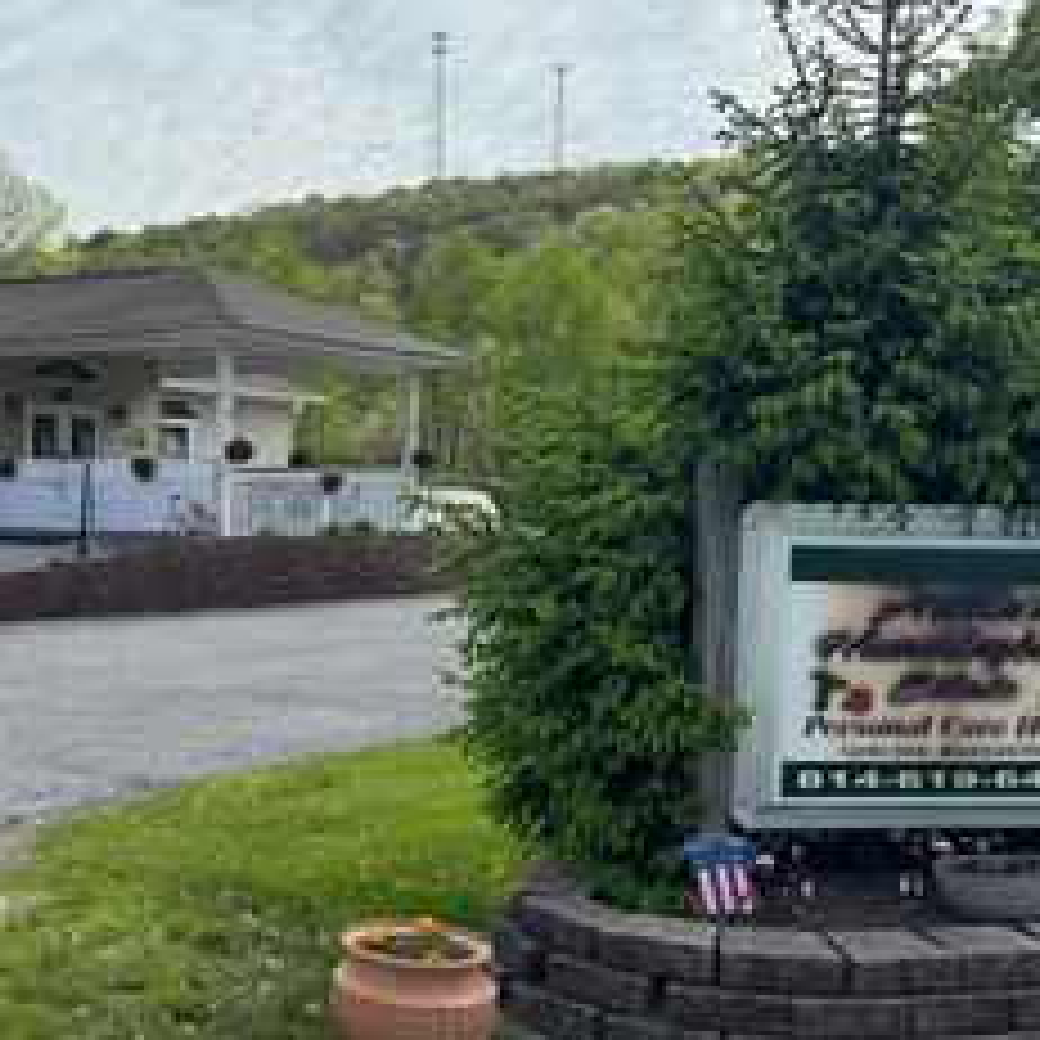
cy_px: 552
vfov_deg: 36.8
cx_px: 225
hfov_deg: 35.7
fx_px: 1564
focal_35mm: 46
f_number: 1.78
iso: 80
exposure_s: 1/4049
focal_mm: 6.76
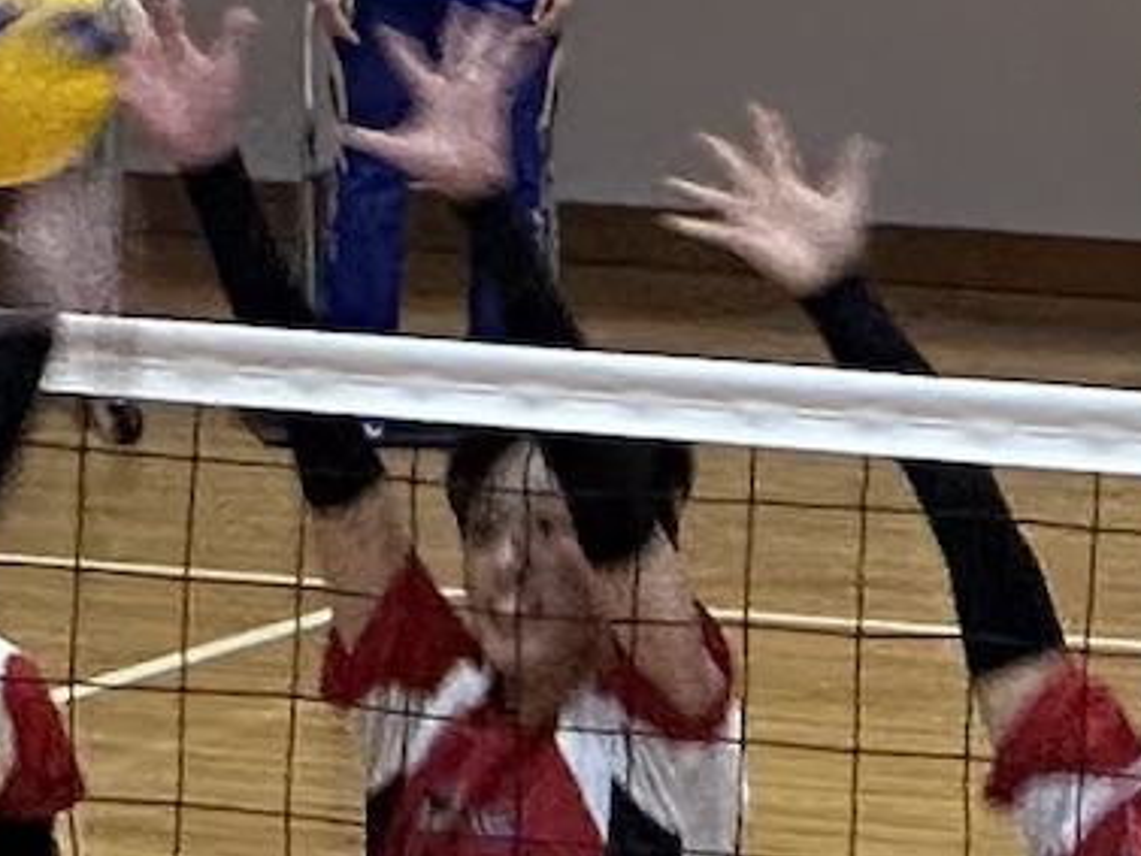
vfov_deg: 3.6
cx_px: -3
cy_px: 1289
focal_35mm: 408
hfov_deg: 4.8
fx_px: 13453
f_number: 2.8
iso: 250
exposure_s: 1/60
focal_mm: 9
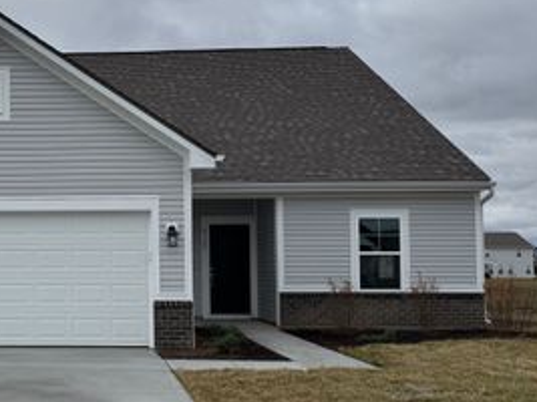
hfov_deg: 39.1
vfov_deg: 32.1
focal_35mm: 45
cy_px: 236
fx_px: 698
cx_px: 52
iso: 80
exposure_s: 1/3413
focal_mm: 6.76
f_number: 1.78
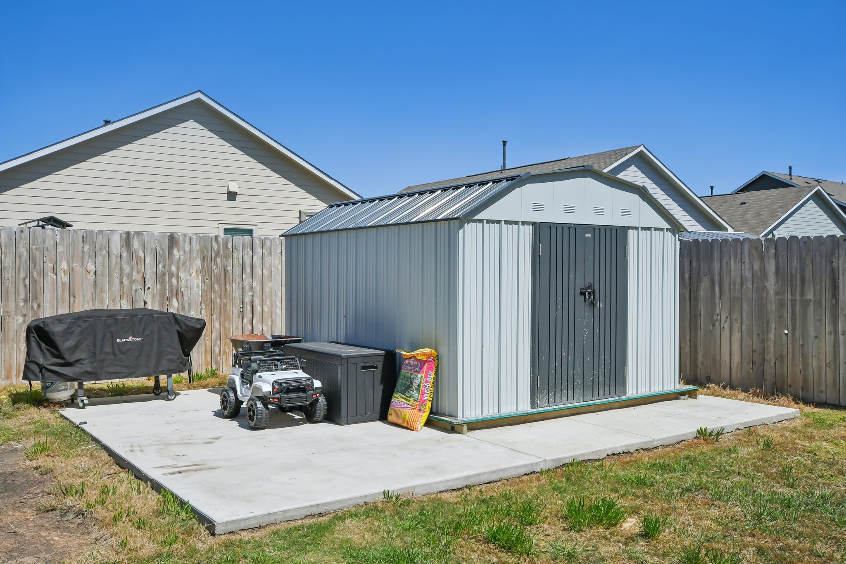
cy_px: 282
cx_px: 423
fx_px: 705
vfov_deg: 43.6
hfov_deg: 61.9
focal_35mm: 30
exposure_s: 1/3200
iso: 400
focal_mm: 20
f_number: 8
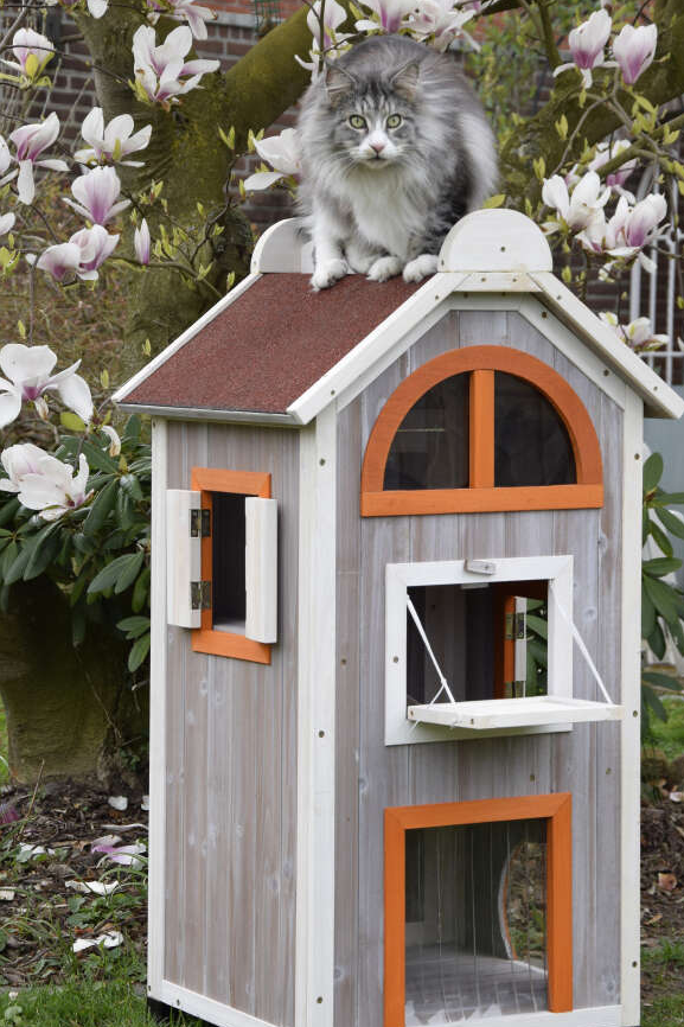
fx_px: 3307
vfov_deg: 17.6
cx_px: 388
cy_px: 515
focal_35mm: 116
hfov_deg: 11.8
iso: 400
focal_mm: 62
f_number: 8
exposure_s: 1/250
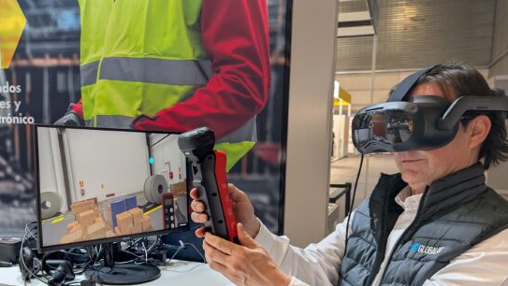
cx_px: 185
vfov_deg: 31.8
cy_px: 189
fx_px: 499
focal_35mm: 37
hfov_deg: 53.3
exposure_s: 1/33.3
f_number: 1.85
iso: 45
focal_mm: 6.81
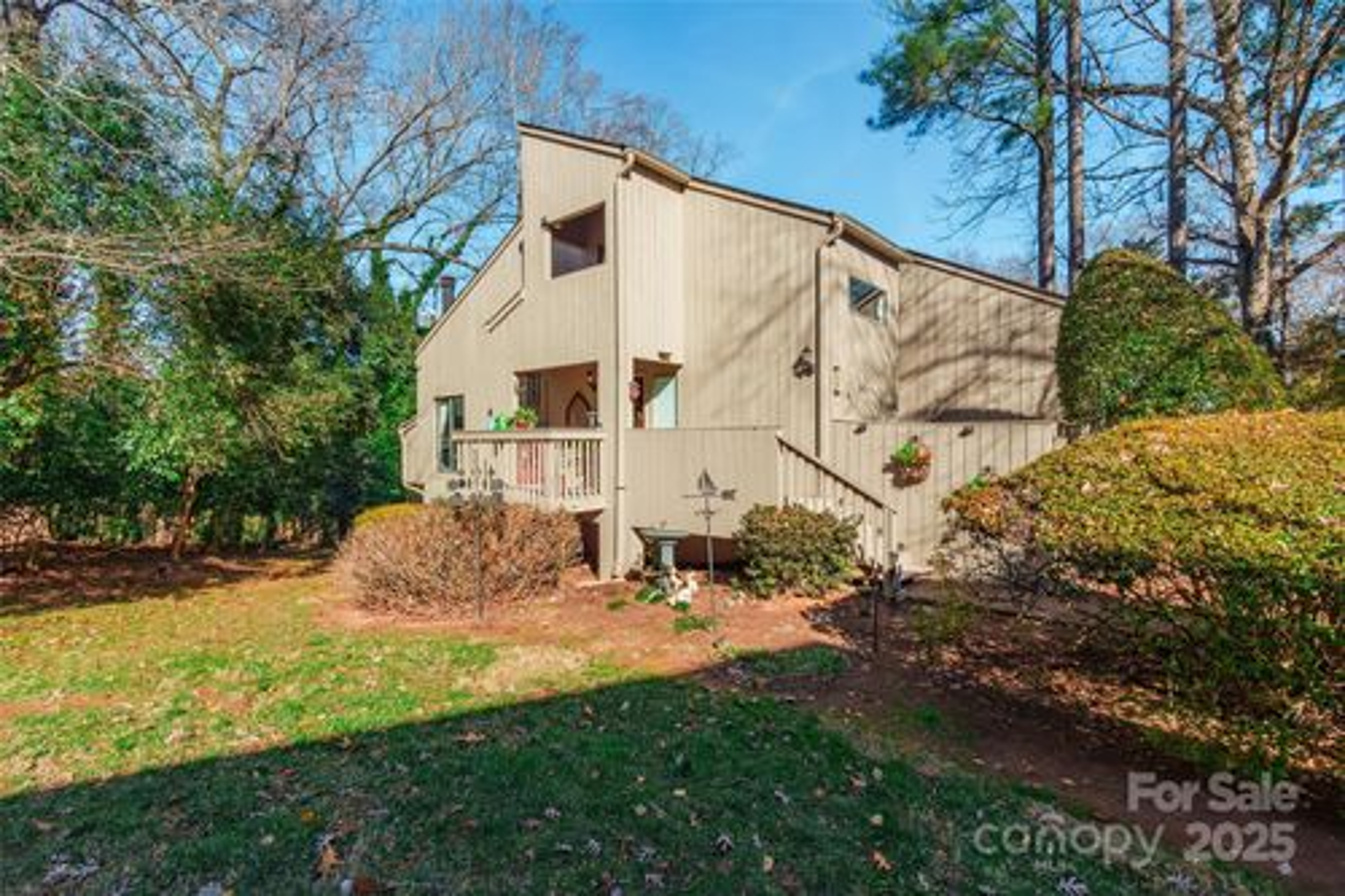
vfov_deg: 72.0
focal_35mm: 16
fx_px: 616
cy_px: 448
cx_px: 672
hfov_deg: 95.0
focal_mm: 11
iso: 800
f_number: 10
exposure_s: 1/1000
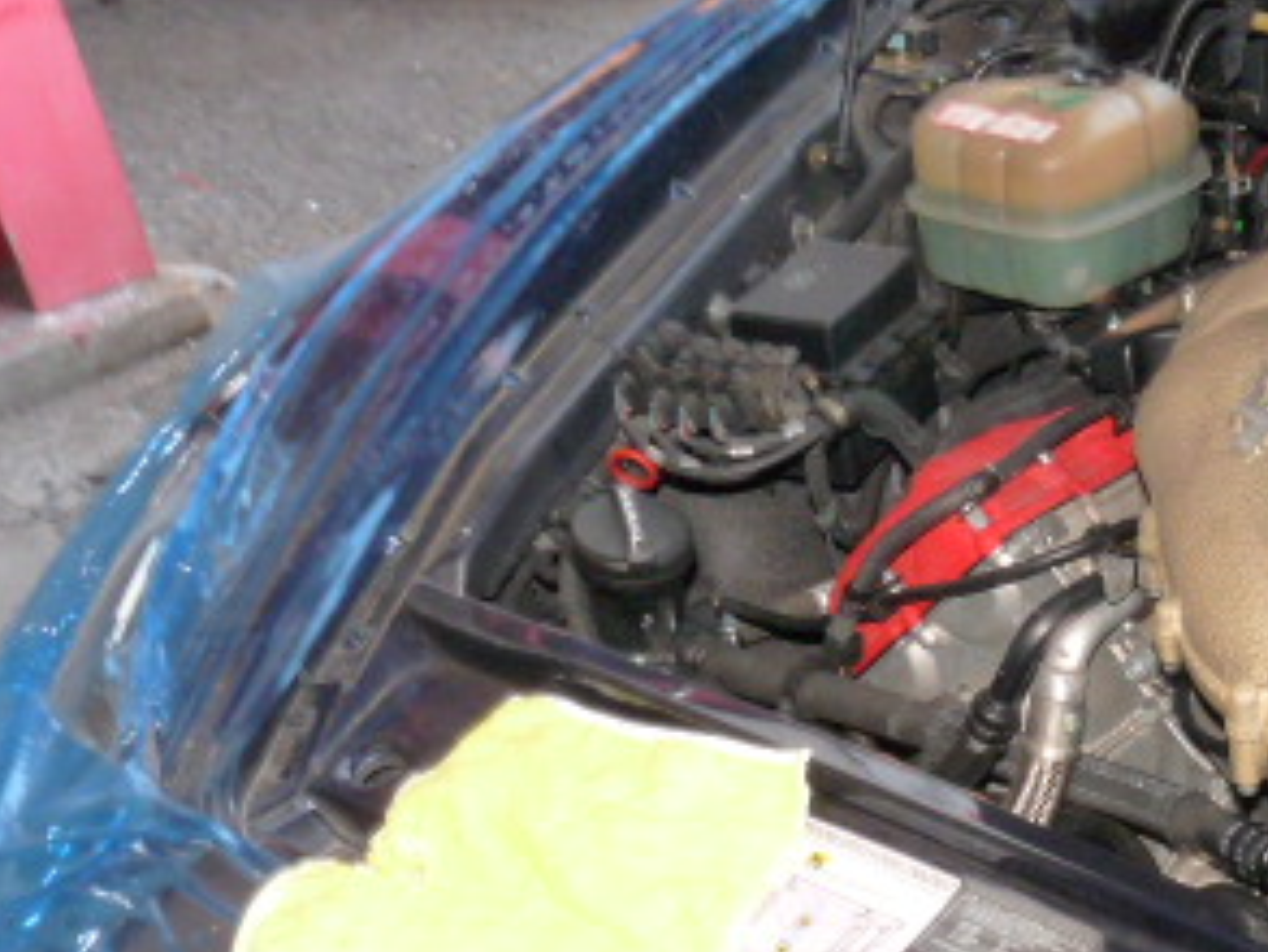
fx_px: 2162
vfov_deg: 24.5
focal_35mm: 59
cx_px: 1350
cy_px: 718
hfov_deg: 29.8
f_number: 7.1
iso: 500
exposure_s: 1/8
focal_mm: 4.8
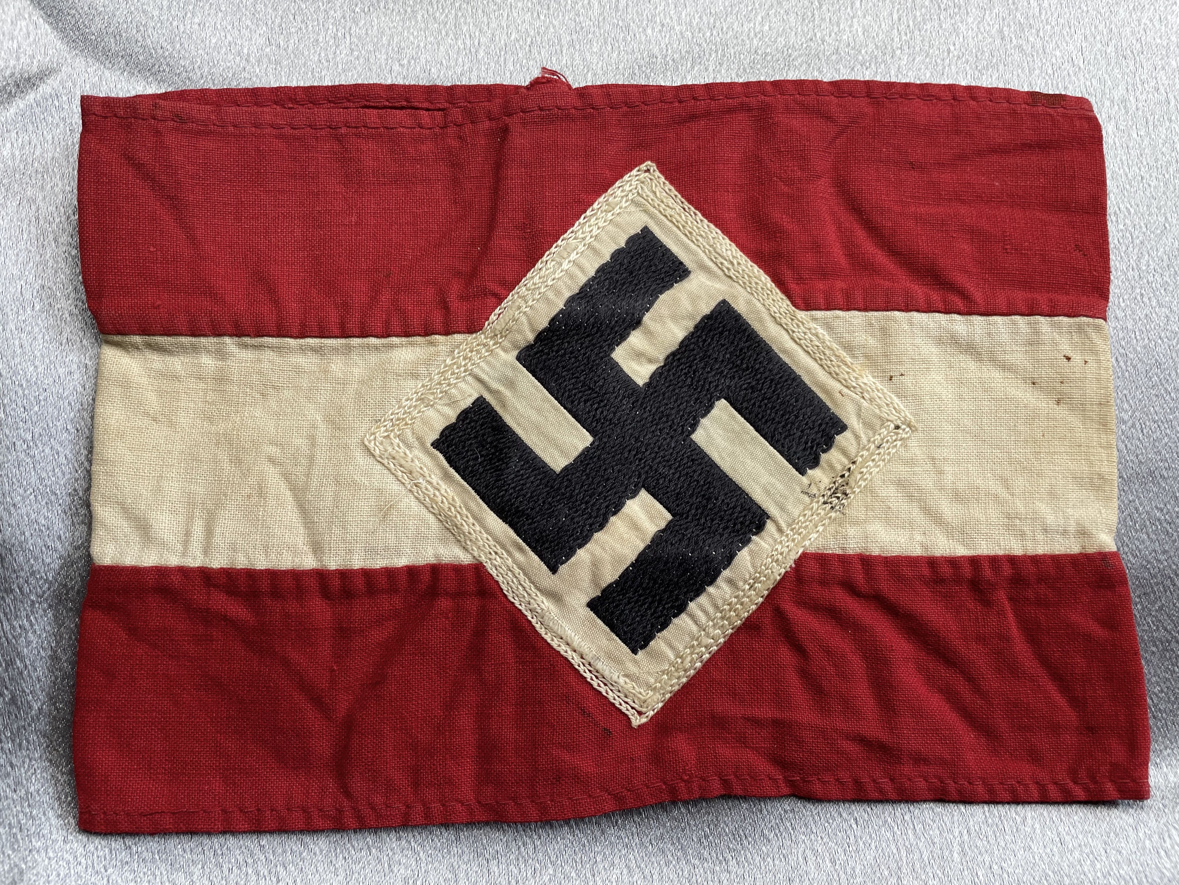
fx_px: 886
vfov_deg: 53.1
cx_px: 590
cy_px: 442
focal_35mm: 26
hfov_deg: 67.3
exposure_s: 1/120
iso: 50
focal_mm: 4.2
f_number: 1.6
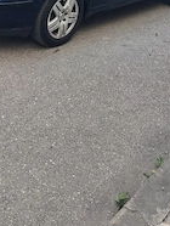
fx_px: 379
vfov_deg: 30.3
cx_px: 74
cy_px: -12
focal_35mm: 58
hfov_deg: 25.3
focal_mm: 4
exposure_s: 1/100
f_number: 1.8
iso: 25
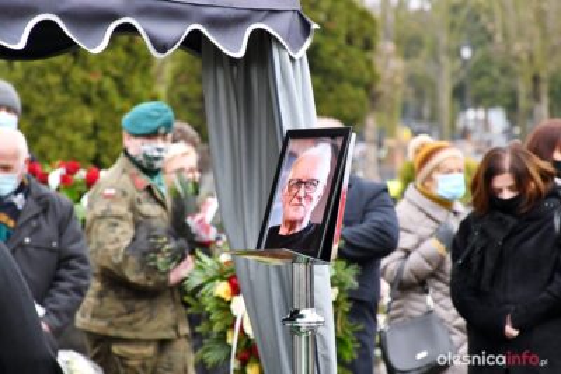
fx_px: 4365
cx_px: 280
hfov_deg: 7.4
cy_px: 187
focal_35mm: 280
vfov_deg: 4.9
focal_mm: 140
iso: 800
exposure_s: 1/320
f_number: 5.6
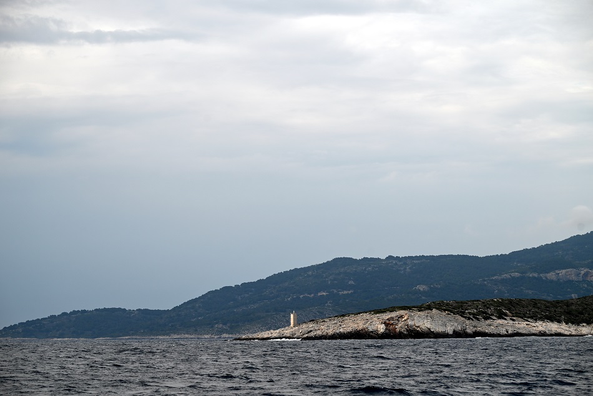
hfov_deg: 18.6
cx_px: 296
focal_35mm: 110
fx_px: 1812
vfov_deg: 12.5
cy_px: 198
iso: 100
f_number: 6.3
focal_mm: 110
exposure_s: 1/640
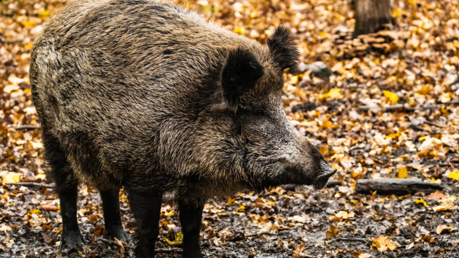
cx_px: 216
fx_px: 2179
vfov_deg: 6.8
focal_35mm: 179
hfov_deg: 12.0
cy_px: 141
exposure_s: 1/125
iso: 4000
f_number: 4.5
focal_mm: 100
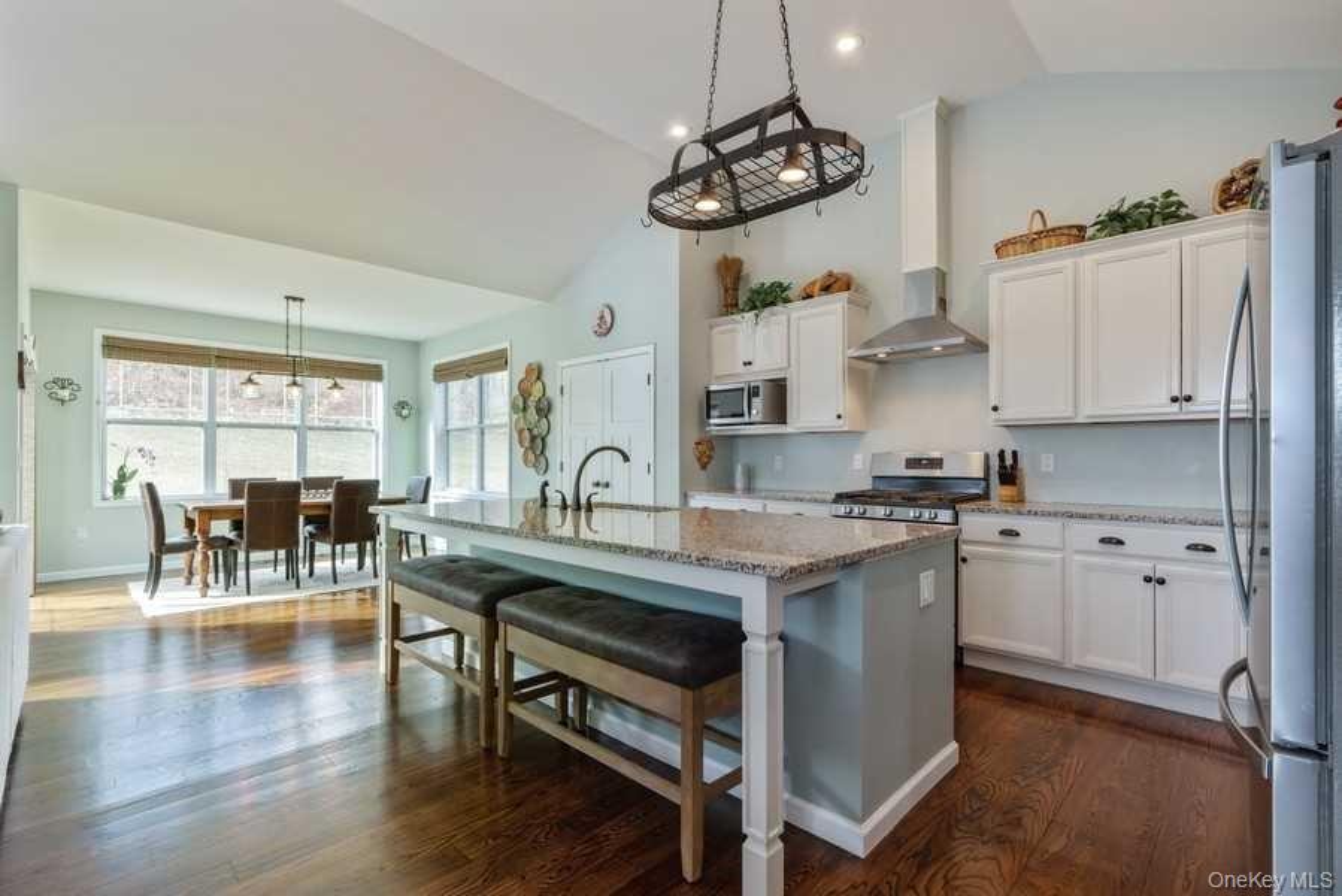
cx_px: 671
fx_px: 597
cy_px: 448
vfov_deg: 73.8
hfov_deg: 96.7
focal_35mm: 16
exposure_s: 1/10
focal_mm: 16
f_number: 9
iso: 200
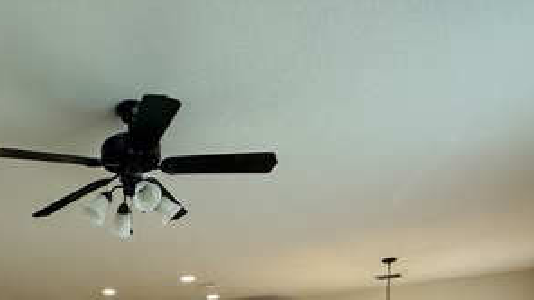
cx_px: 105
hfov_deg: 55.2
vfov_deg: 27.1
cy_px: 430
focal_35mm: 33
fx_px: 467
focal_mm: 2.22
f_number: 2.2
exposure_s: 1/60
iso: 200
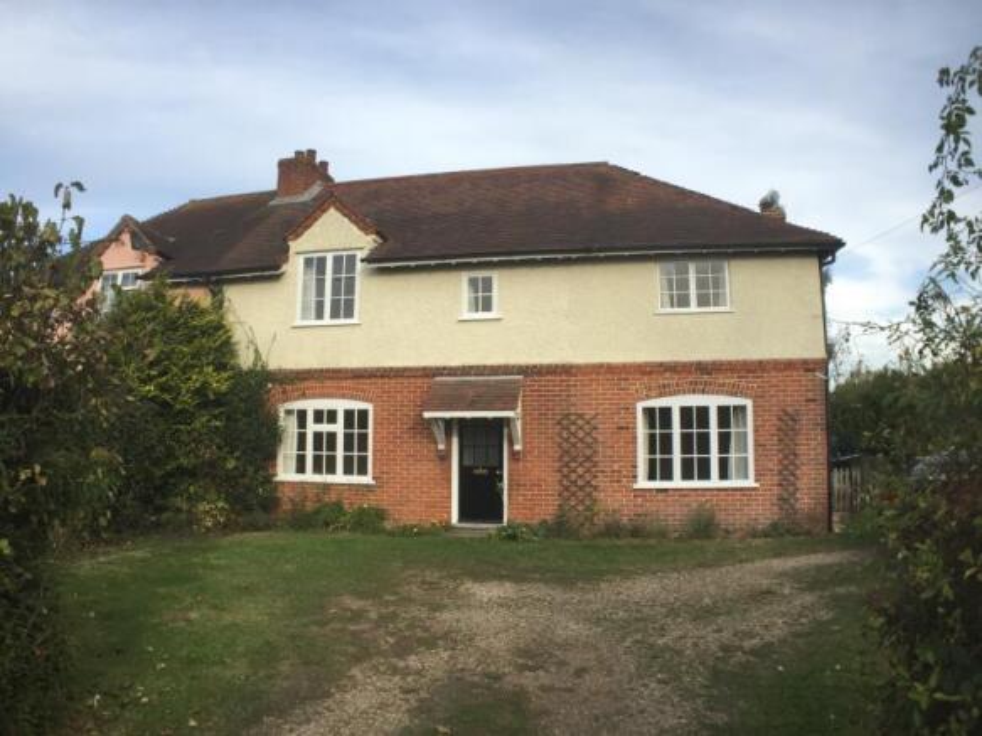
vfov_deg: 48.2
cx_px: 491
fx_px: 823
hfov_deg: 61.7
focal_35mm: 29
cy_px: 368
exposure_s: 1/482
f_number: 2.2
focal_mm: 4.15
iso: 32
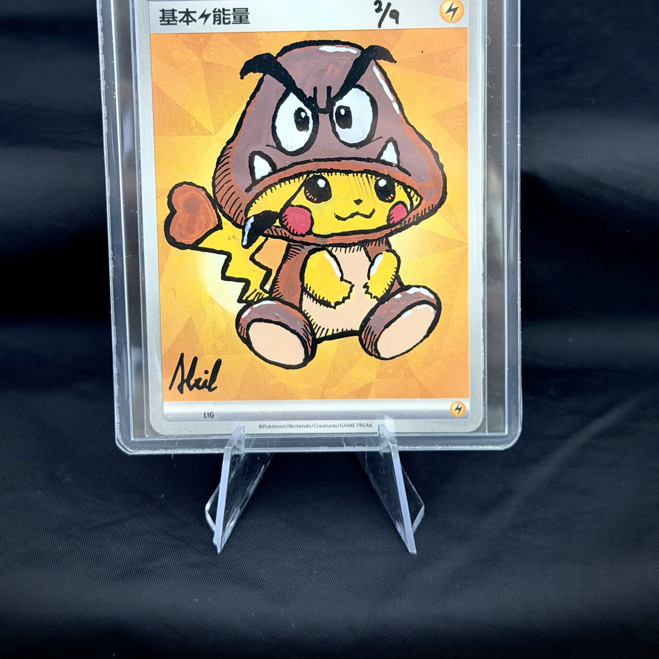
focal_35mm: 60
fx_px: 1292
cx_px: 311
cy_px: 208
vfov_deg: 28.4
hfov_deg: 28.6
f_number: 1.78
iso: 400
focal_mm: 6.76
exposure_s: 1/40
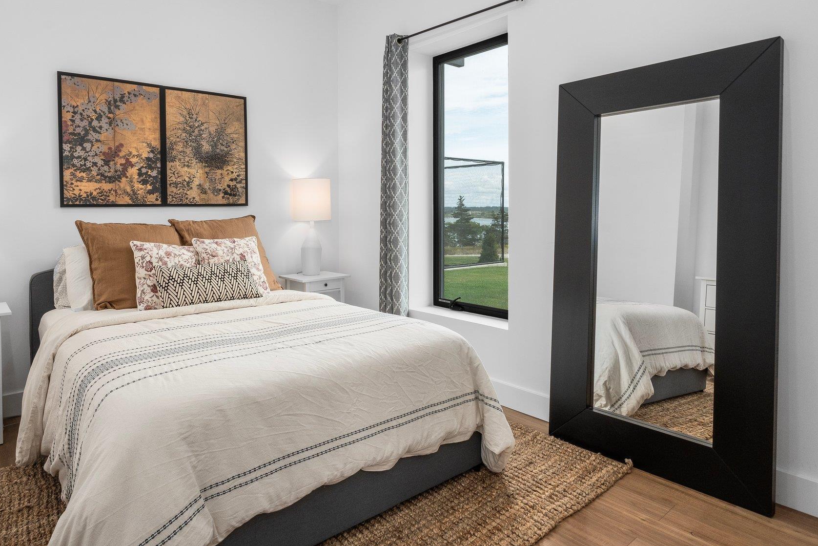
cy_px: 219
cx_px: 344
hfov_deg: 78.0
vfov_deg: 56.8
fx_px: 500
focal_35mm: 22
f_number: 13
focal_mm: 12
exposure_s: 1/25
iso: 320
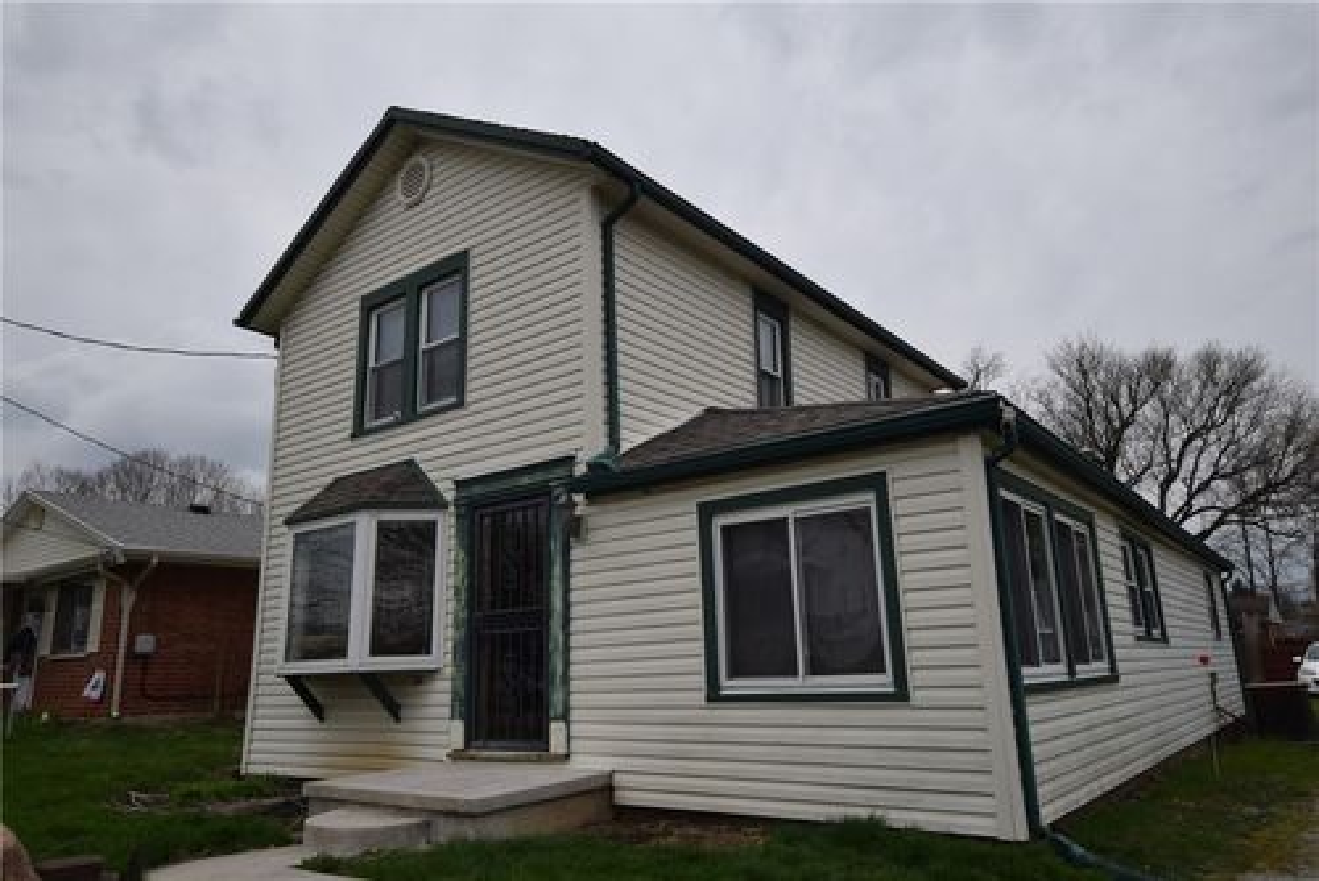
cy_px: 440
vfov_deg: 50.5
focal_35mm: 26
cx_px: 660
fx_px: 935
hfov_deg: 70.4
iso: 200
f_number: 9
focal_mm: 17
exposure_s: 1/320
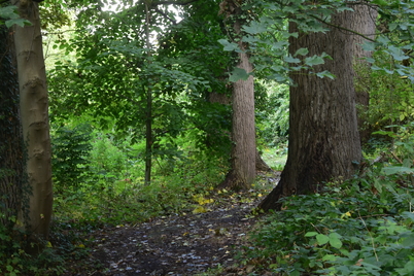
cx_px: 127
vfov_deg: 14.5
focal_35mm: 94
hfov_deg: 21.6
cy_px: 104
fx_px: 1081
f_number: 9
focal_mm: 42
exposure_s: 1/25
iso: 400
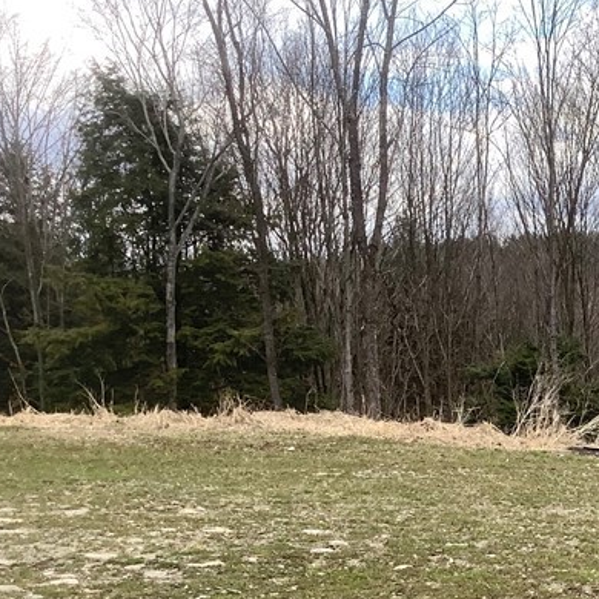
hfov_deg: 22.0
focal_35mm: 72
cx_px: 737
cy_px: 533
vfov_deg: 23.4
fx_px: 1410
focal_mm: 3.3
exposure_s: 1/426
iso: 25
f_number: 2.4
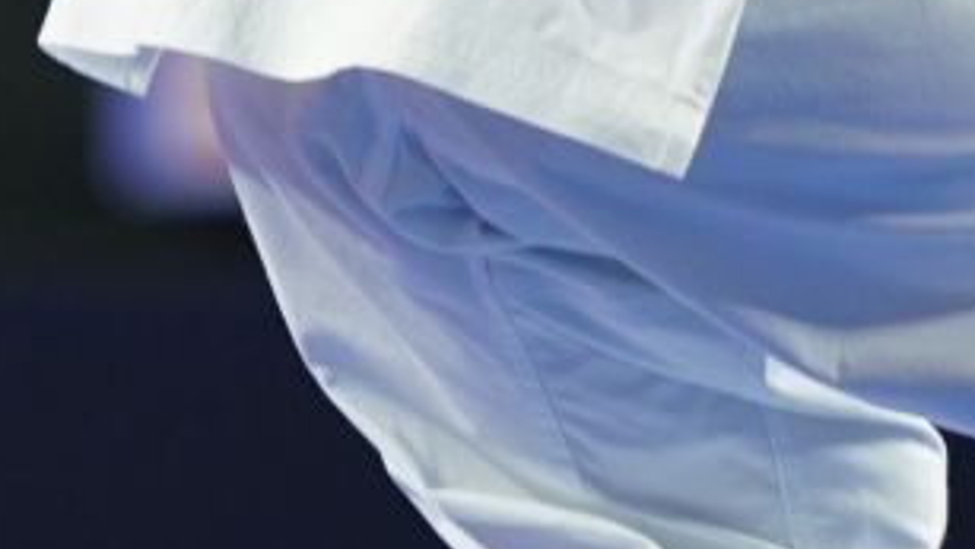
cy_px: -527
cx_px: -464
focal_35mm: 2454
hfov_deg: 0.9
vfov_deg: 0.5
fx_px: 63471
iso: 800
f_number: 2.8
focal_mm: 400
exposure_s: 1/320
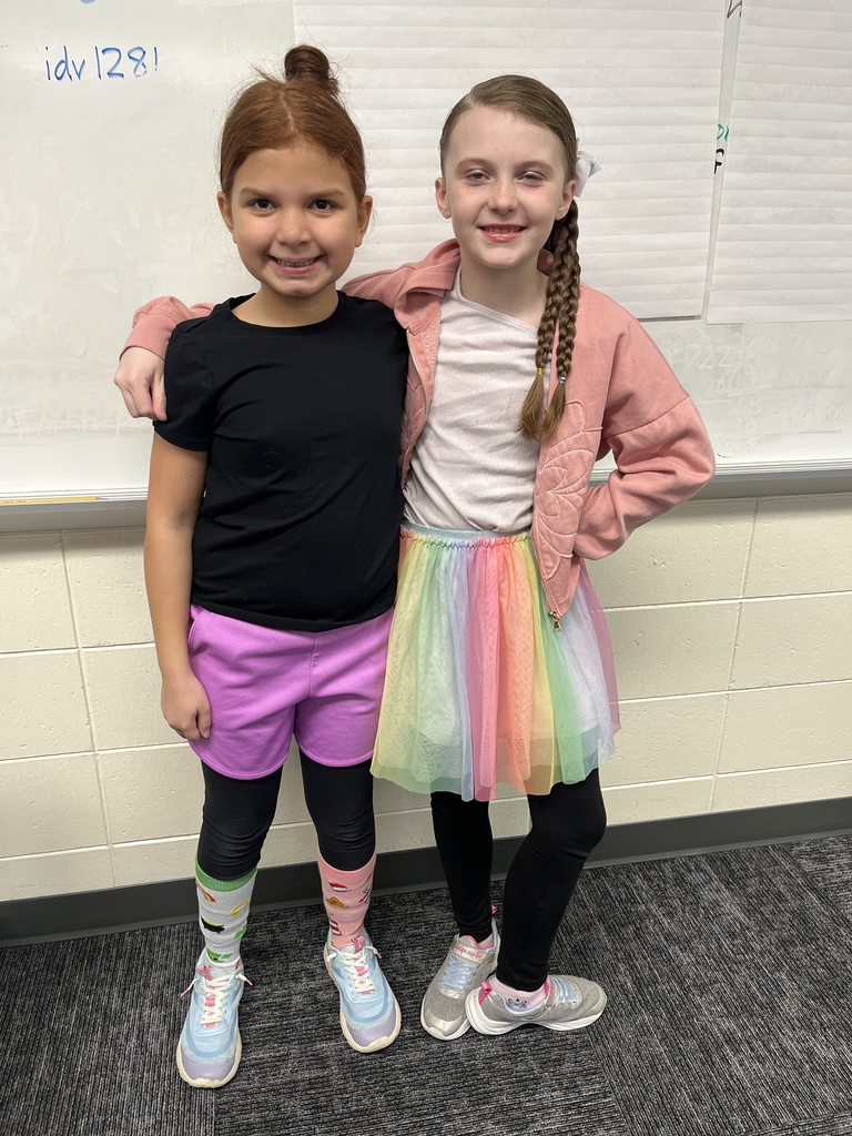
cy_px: 568
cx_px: 426
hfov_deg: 53.1
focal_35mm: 26
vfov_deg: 67.3
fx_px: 853
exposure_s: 1/120
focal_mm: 5.1
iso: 125
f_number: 1.6
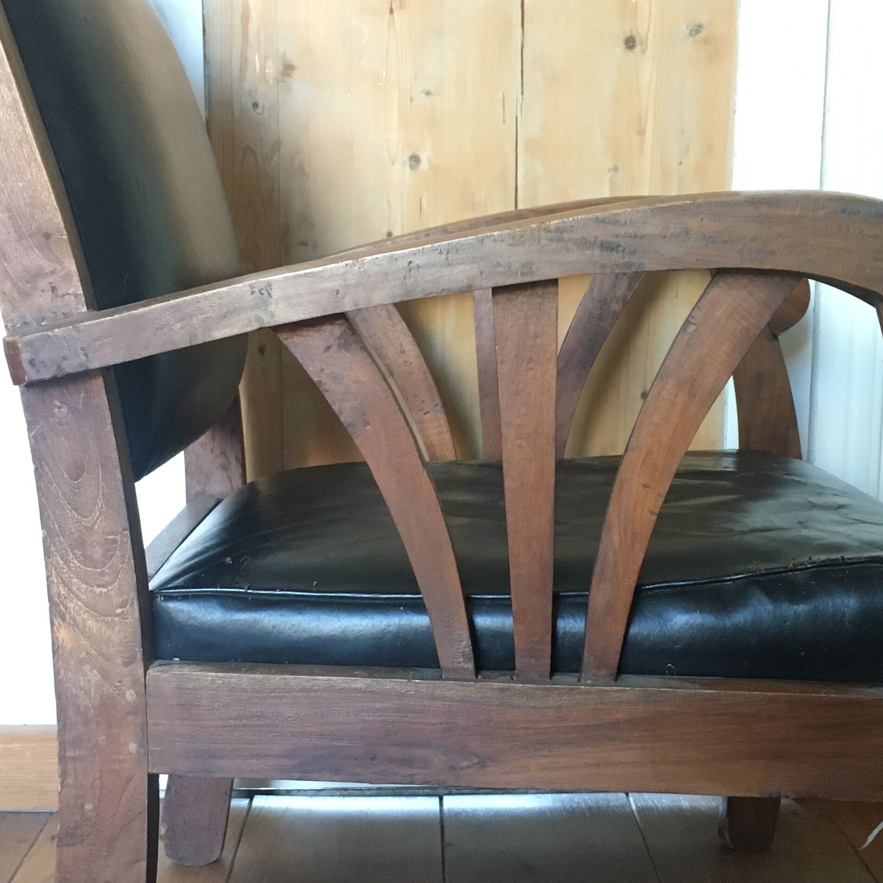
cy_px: 513
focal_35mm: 54
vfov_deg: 31.6
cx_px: 496
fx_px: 1558
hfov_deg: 31.6
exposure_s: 1/25
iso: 200
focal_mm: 4.15
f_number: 2.2
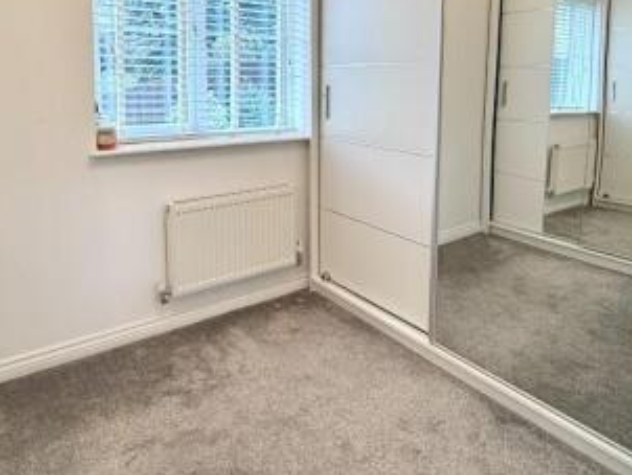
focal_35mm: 27
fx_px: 493
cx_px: 323
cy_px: 133
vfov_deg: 49.8
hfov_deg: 65.3
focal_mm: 2.22
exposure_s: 1/100
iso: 400
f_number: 2.2
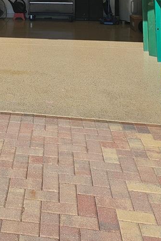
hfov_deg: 21.1
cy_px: -24
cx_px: -40
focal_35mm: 59
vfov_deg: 30.4
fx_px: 396
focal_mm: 5
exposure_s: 1/4326
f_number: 1.8
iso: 50
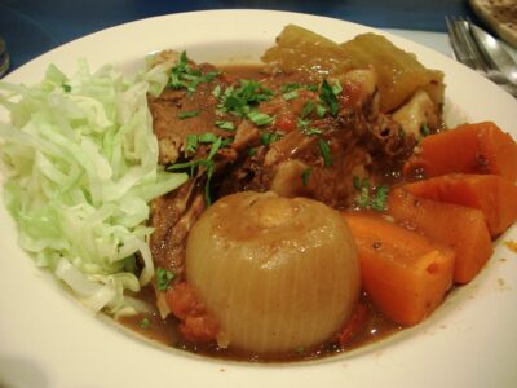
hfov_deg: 52.6
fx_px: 523
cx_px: 258
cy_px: 194
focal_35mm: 35
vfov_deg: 40.7
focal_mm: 5.8
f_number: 2.6
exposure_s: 1/15
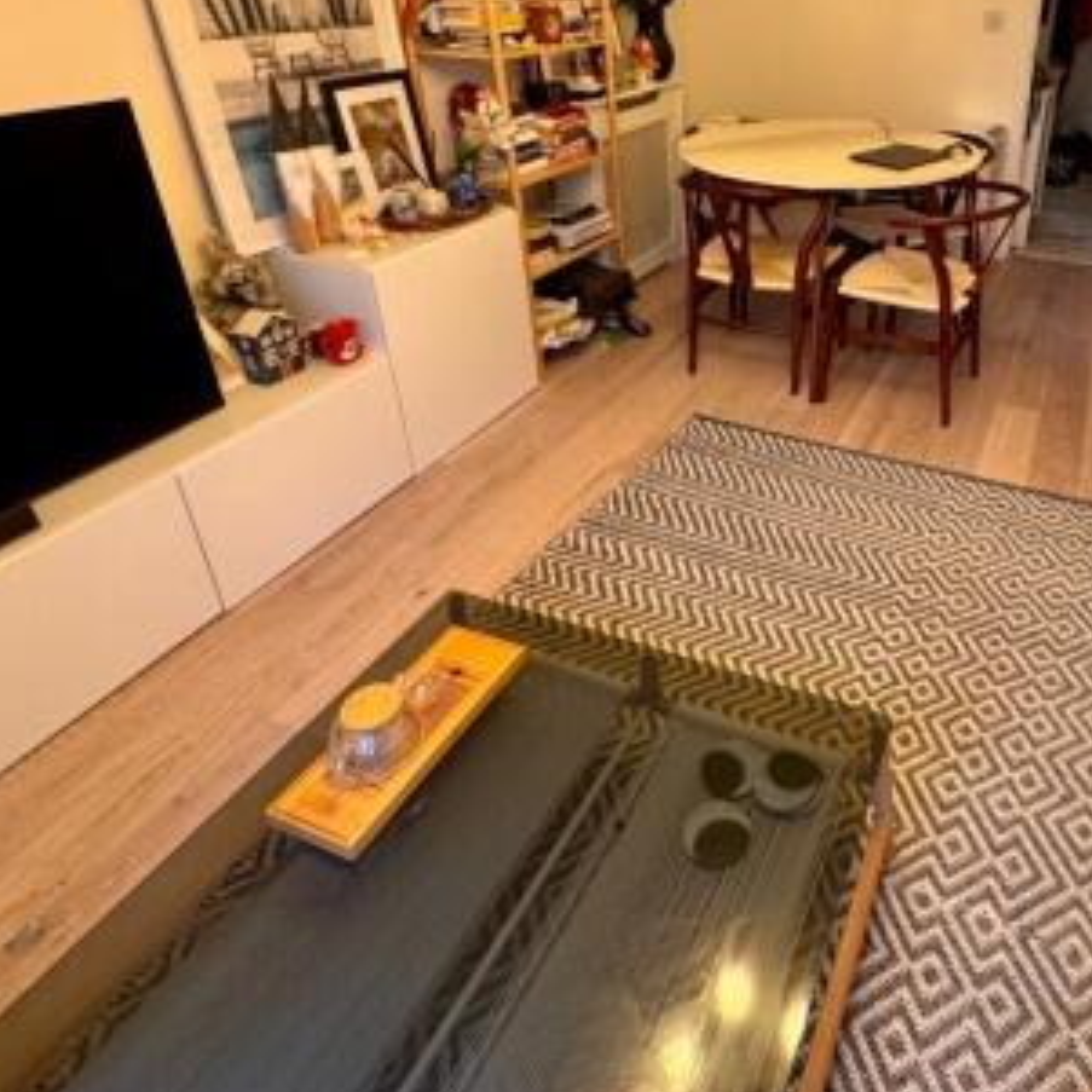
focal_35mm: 24
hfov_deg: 62.0
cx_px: 793
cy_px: 343
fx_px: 857
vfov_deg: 63.0
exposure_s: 1/50
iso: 250
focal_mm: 2.22
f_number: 2.2
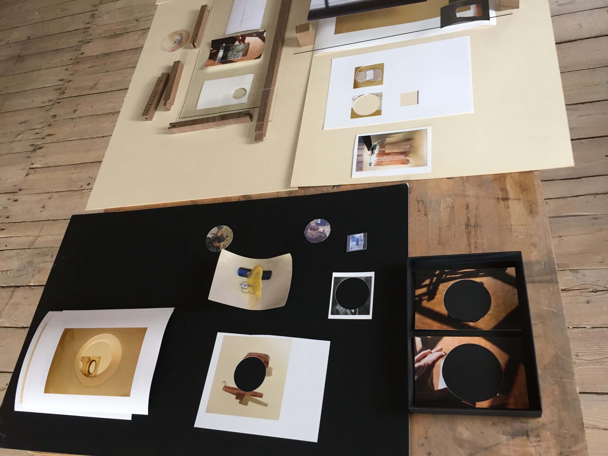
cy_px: 228
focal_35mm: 29
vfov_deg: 48.2
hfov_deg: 61.7
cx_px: 304
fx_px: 509
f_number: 2.2
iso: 100
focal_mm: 4.15
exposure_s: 1/33
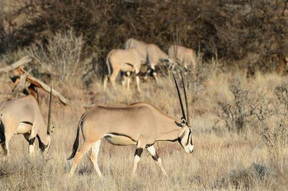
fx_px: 6072
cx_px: 133
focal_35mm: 761
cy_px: 92
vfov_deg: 1.8
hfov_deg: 2.7
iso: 200
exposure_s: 1/400
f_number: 8
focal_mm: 400
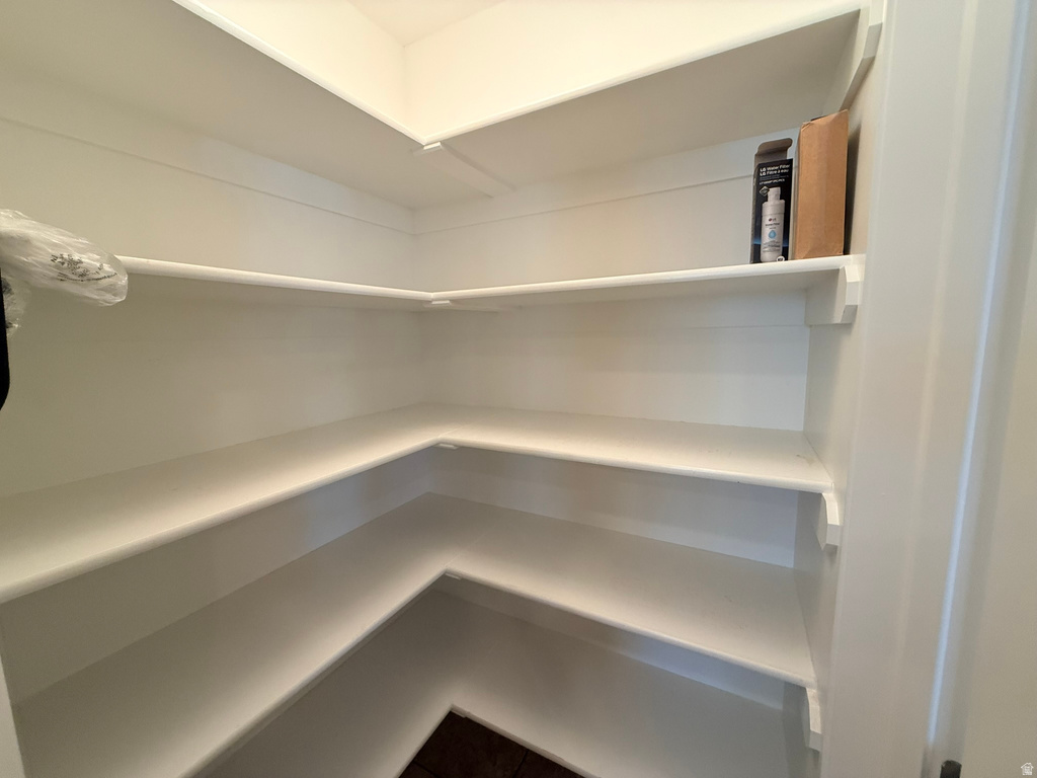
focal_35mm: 14
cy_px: 389
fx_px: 419
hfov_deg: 102.1
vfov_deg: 85.7
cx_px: 518
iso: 250
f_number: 2.2
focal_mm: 2.22
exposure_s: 1/120
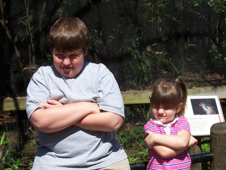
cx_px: 113
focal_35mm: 102
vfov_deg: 14.5
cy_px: 85
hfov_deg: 19.3
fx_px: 666
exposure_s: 1/180
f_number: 9.5
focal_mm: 16.8
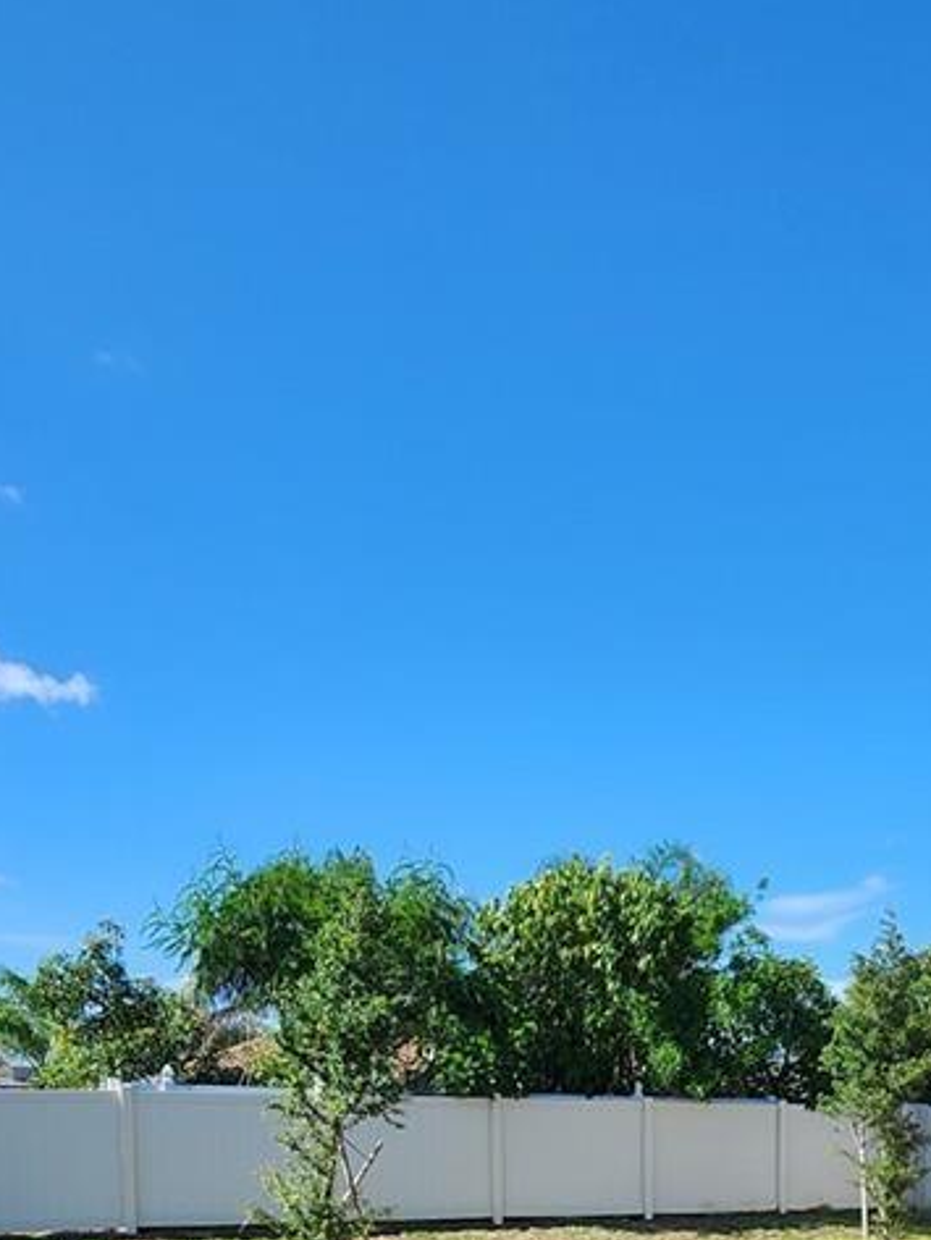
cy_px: 1258
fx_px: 1183
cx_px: 745
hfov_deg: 41.1
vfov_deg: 45.9
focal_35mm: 33
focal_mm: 2.2
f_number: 2.2
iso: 50
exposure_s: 1/1546
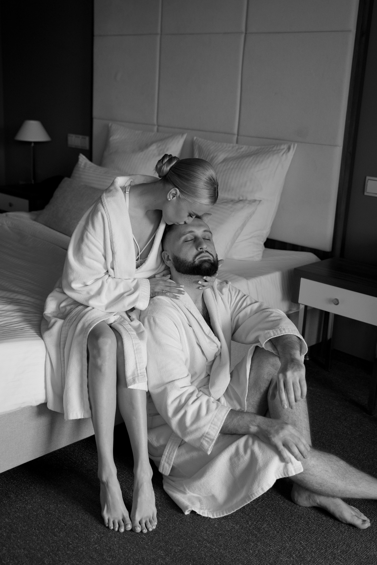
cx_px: 188
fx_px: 628
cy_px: 282
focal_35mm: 40
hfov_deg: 33.4
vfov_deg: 48.5
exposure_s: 1/500
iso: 800
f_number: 2.8
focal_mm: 40
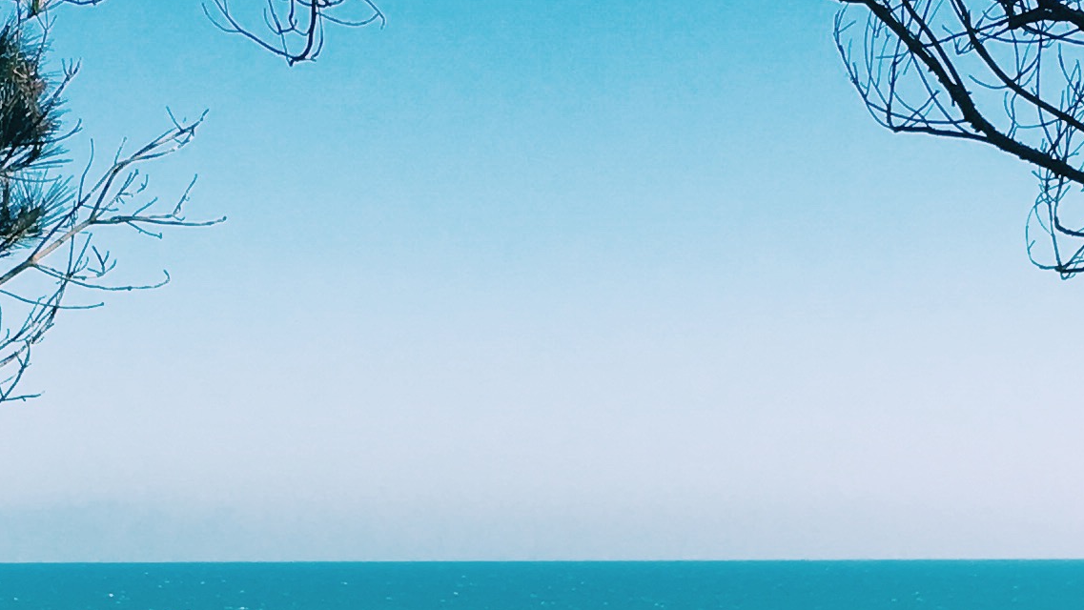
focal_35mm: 112
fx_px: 3220
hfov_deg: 19.0
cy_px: 958
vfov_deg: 10.4
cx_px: 339
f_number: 2.2
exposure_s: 1/1026
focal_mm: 4.15
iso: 25
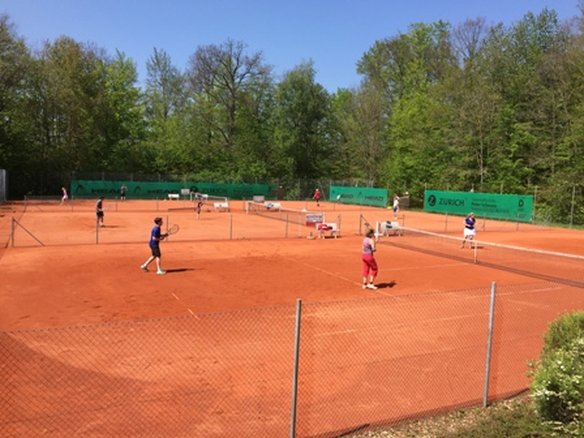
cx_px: 292
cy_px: 219
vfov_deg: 48.2
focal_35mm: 29
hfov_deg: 61.7
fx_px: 489
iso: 32
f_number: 2.2
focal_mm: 4.15
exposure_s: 1/1364
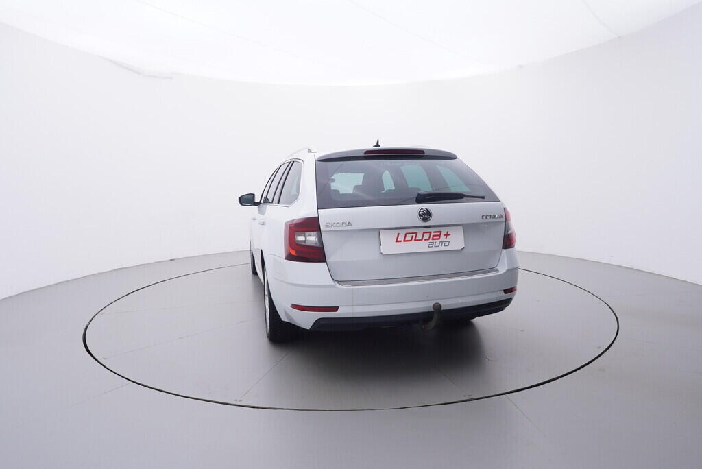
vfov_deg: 56.2
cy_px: 234
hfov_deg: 77.3
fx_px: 439
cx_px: 351
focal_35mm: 22
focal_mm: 15
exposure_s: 1/80
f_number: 5
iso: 200
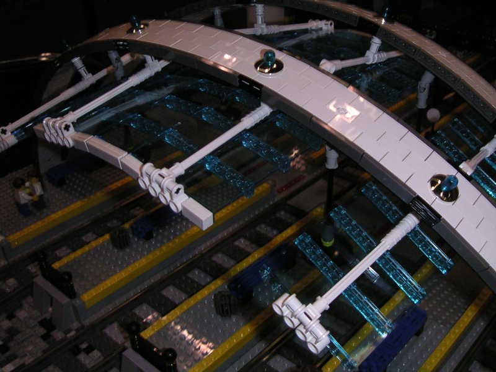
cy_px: 186
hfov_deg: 49.0
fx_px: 544
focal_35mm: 38
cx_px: 248
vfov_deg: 37.7
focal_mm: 6
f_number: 6.7
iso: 160
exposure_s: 1/45
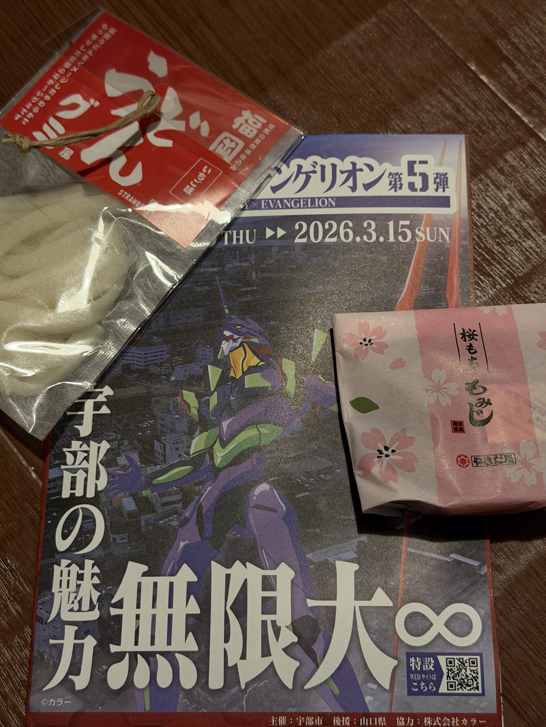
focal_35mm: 48
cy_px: 364
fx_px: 1009
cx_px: 273
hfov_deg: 30.3
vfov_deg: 39.7
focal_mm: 6.76
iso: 250
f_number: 1.78
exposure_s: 1/52
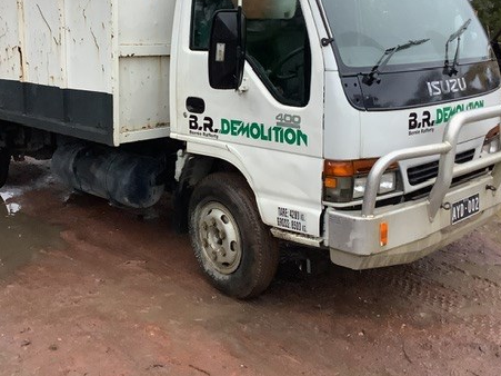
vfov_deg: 32.5
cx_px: 211
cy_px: 117
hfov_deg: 42.8
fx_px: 637
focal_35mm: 44
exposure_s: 1/60
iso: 250
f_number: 2.4
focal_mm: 3.3
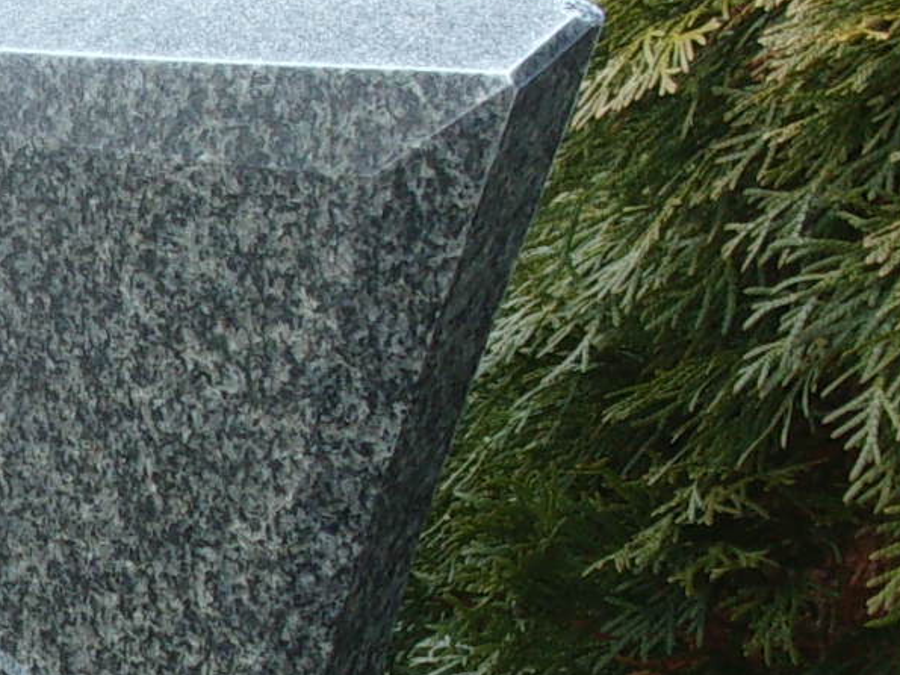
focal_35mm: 122
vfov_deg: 12.1
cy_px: 566
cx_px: -343
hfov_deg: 15.2
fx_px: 3171
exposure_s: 1/34
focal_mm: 5.1
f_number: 3.9
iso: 86
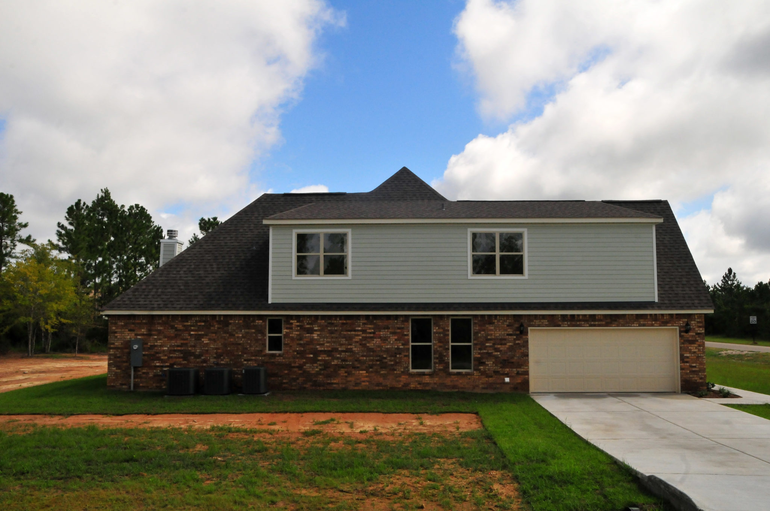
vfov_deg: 41.6
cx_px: 385
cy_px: 256
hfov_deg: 59.6
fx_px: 673
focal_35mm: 32
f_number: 14
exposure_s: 1/800
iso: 1000
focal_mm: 21
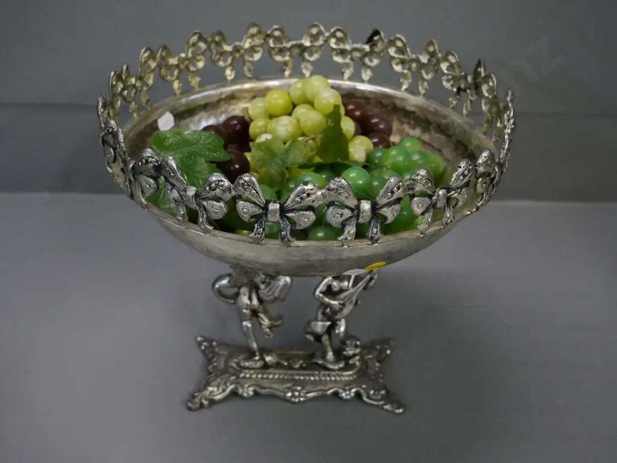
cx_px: 308
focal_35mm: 46
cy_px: 232
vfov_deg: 31.5
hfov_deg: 41.2
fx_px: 820
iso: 3200
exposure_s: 1/200
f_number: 4.5
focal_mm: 23
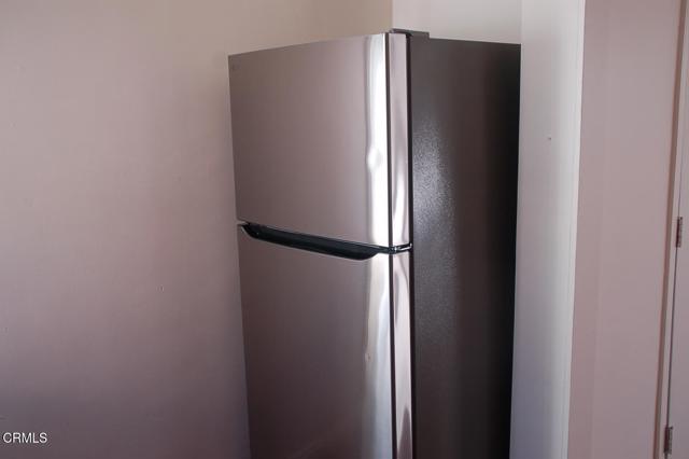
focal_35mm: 38
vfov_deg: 35.5
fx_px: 717
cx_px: 344
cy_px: 230
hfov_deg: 51.3
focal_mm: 25
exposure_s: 1/60
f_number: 4
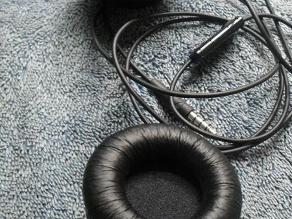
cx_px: 143
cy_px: 84
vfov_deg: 27.0
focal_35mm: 54
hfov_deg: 35.5
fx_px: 456
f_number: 2.8
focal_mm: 6.3
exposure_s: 1/15
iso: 200
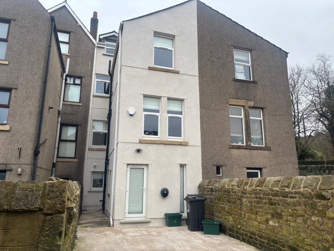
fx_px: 251
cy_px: 126
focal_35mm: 26
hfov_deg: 67.3
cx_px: 167
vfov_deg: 53.1
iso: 50
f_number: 1.6
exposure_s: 1/425
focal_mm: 5.96
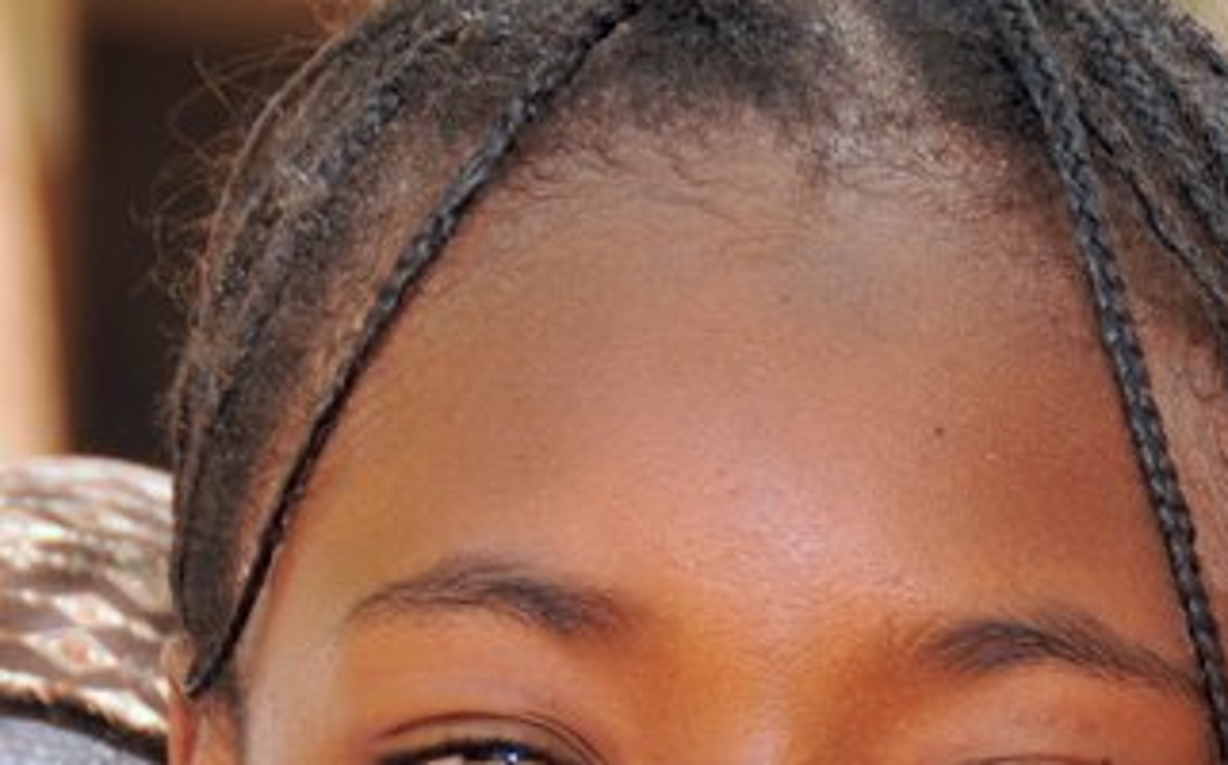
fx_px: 13041
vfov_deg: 3.4
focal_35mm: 390
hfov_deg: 5.4
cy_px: 1056
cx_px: 918
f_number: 5.3
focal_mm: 80
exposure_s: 1/125
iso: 200
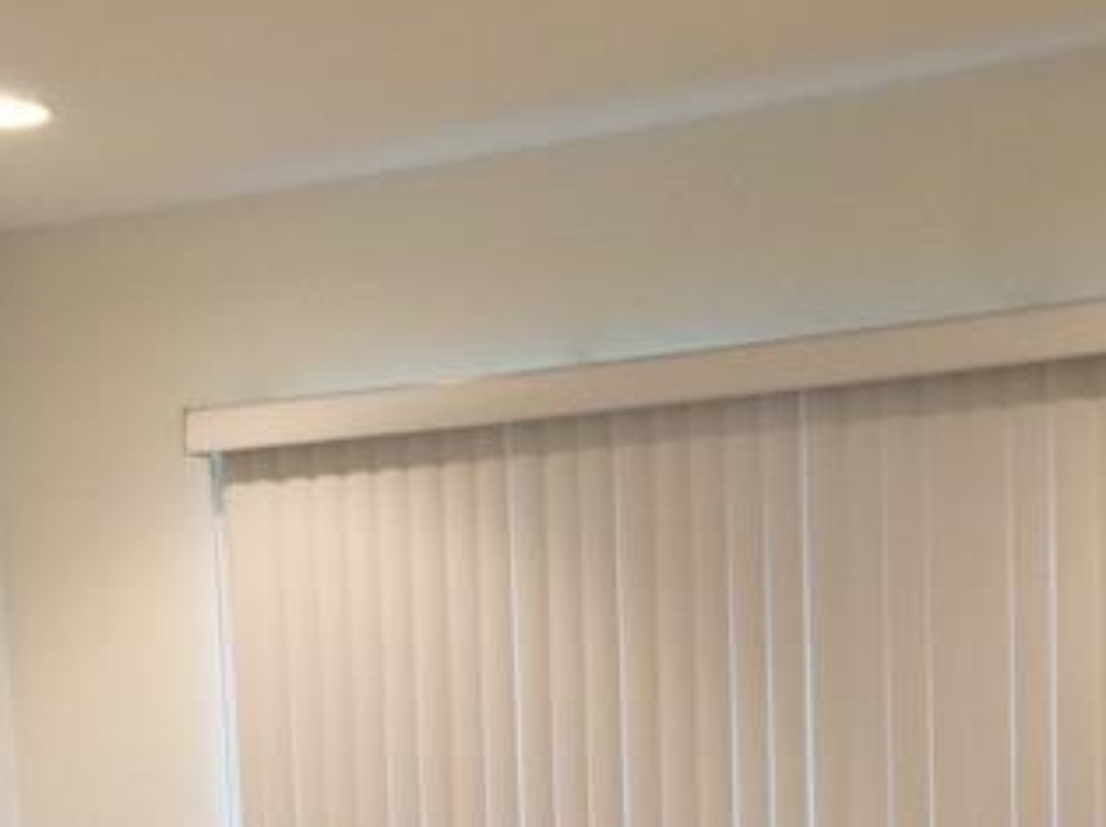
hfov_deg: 26.3
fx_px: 2363
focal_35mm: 74
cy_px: 1024
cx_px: 549
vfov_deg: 18.7
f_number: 2.2
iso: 40
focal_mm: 4.15
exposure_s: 1/15
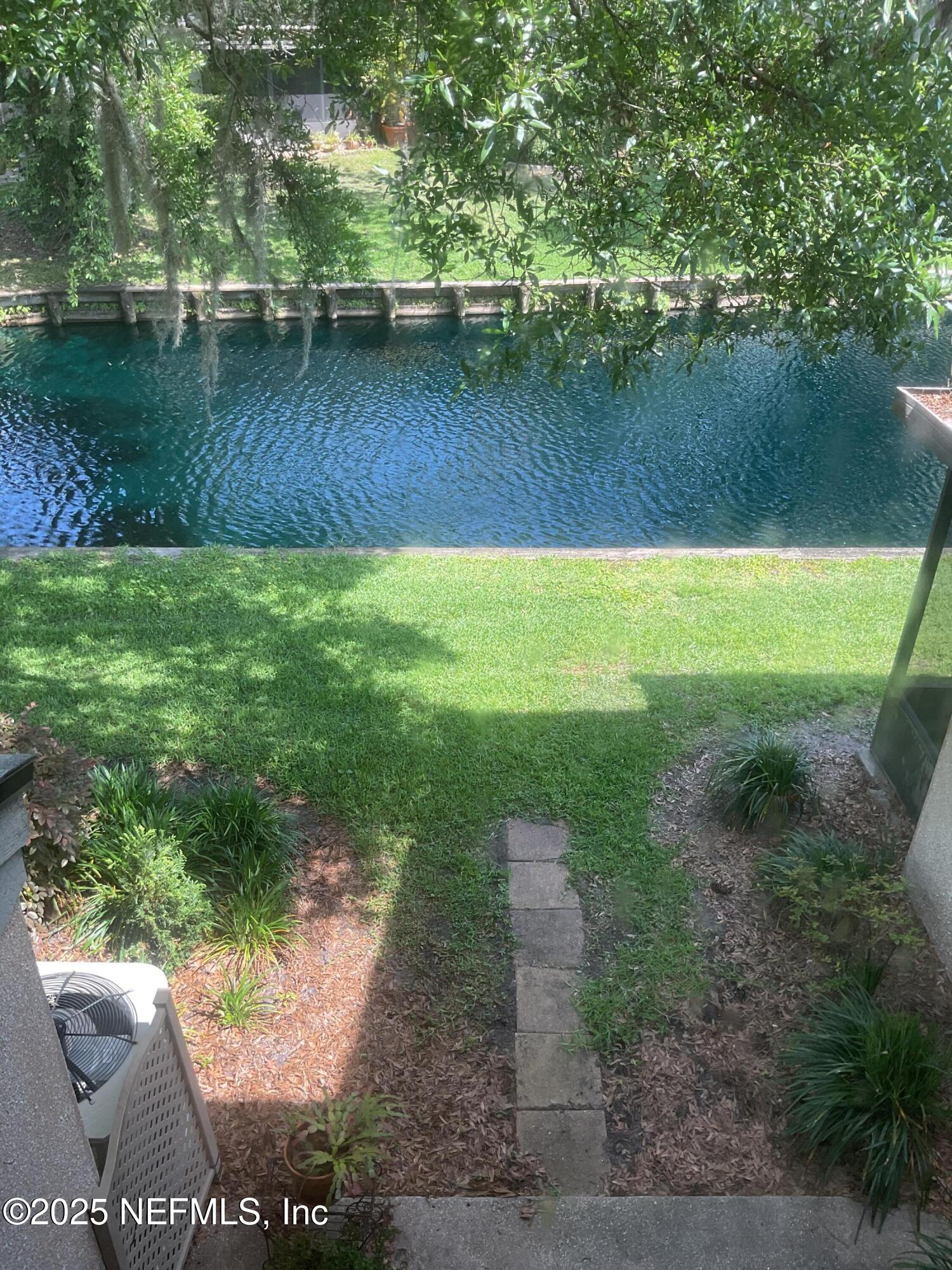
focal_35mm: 29
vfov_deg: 61.7
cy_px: 635
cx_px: 476
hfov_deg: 48.2
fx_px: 1063
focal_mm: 3
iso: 16
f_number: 1.8
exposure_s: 1/141
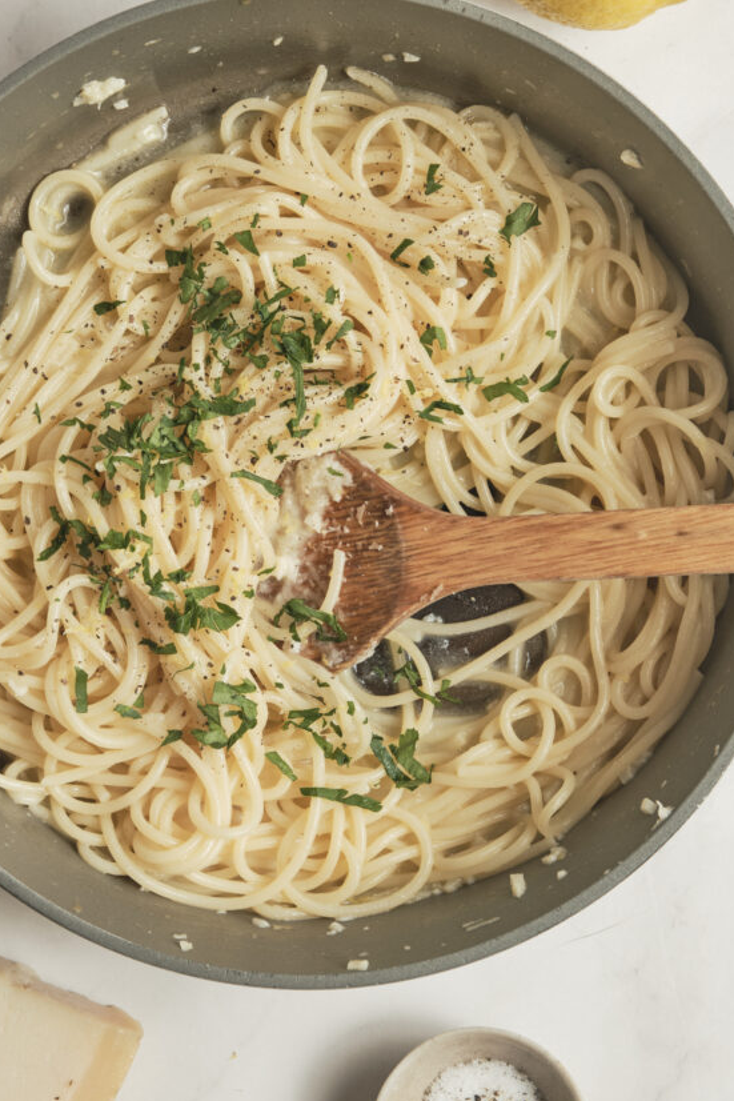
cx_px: 300
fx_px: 2690
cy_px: 523
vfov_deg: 23.1
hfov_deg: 15.5
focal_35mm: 88
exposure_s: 1/250
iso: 160
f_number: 9
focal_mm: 47.6
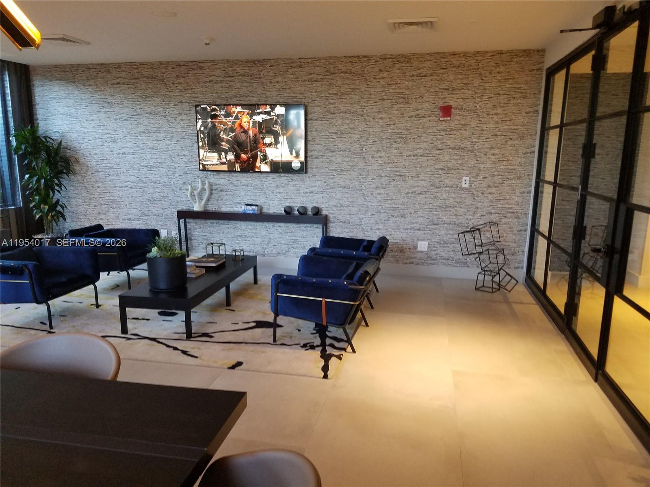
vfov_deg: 53.1
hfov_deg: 67.3
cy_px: 244
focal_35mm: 26
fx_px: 488
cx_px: 325
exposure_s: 1/24
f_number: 1.7
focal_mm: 4.2
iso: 250
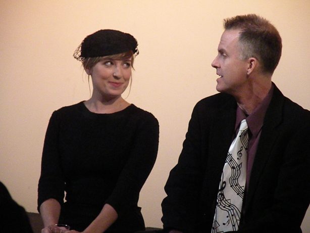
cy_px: 116
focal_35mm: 263
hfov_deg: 7.5
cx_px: 155
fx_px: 2356
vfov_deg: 5.7
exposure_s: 1/67
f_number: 4.5
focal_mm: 46.7
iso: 1600
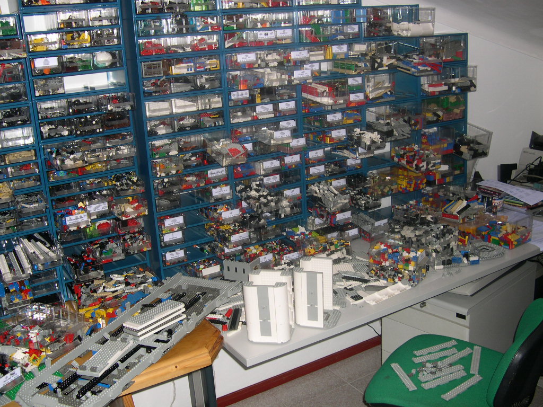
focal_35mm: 38
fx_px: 596
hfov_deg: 49.0
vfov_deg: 37.7
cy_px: 204
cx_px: 272
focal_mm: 8
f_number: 2.8
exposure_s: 1/60
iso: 100
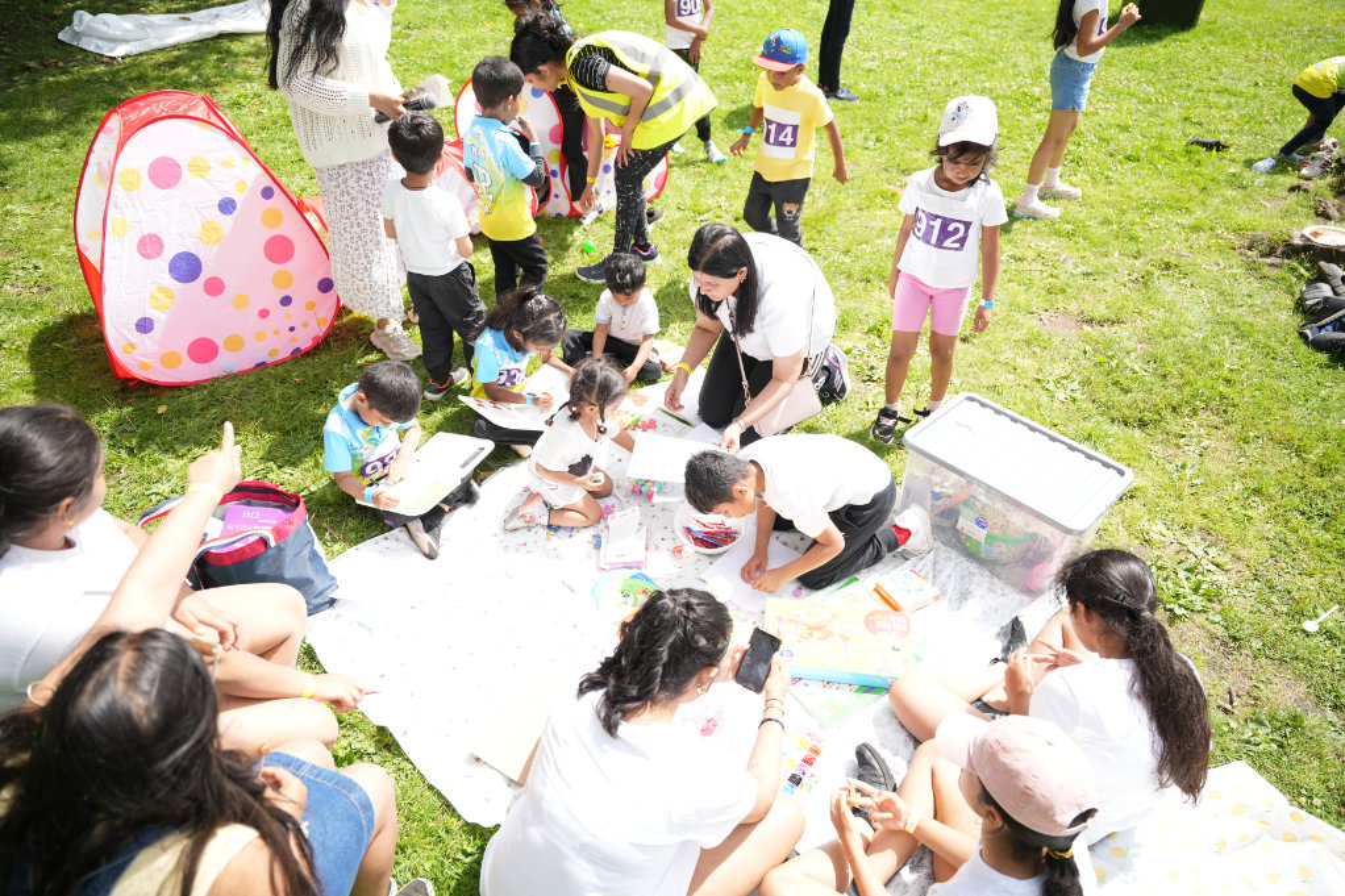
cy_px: 448
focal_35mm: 24
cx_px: 672
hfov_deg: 73.8
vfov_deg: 53.1
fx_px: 896
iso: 250
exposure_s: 1/1600
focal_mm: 24
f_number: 2.8
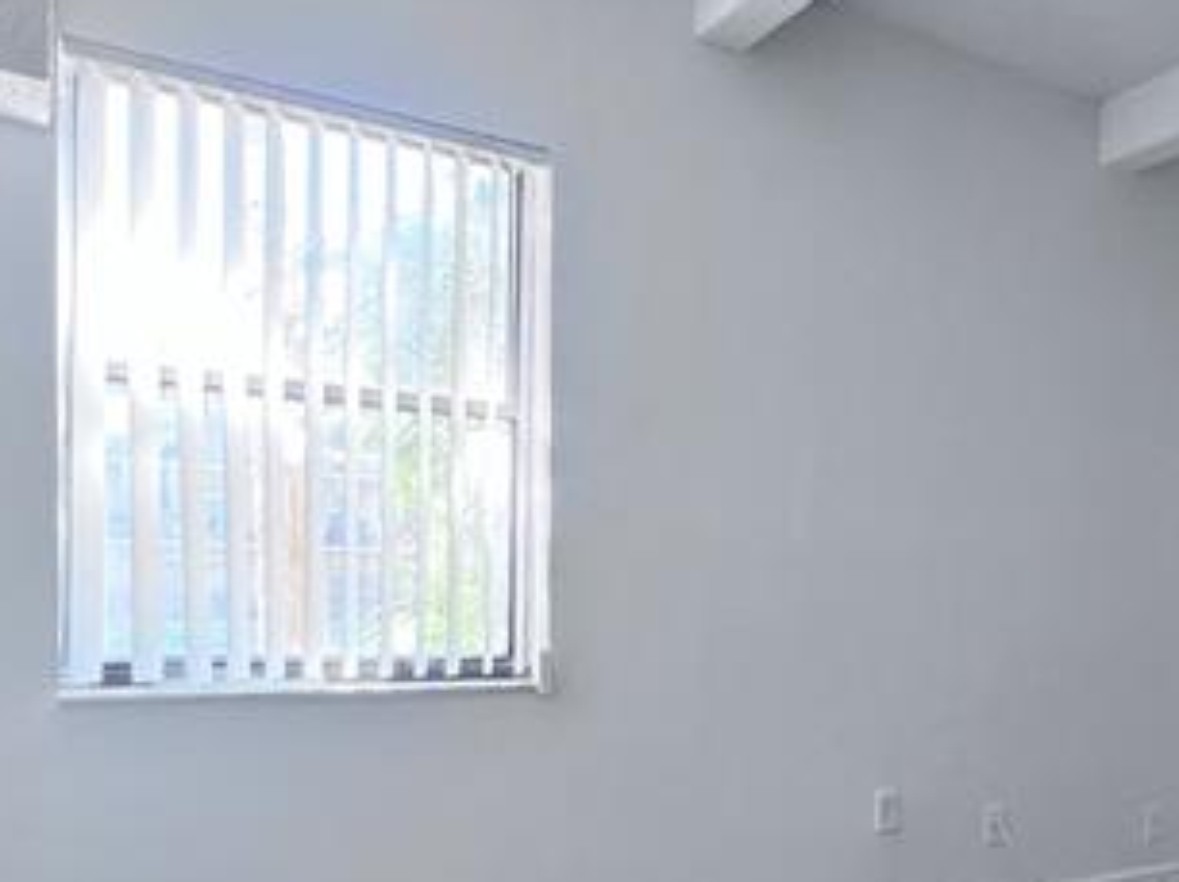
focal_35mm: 34
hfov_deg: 49.0
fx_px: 1157
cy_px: 616
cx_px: 1029
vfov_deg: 41.0
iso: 200
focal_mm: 1.57
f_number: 1.8
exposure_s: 1/60
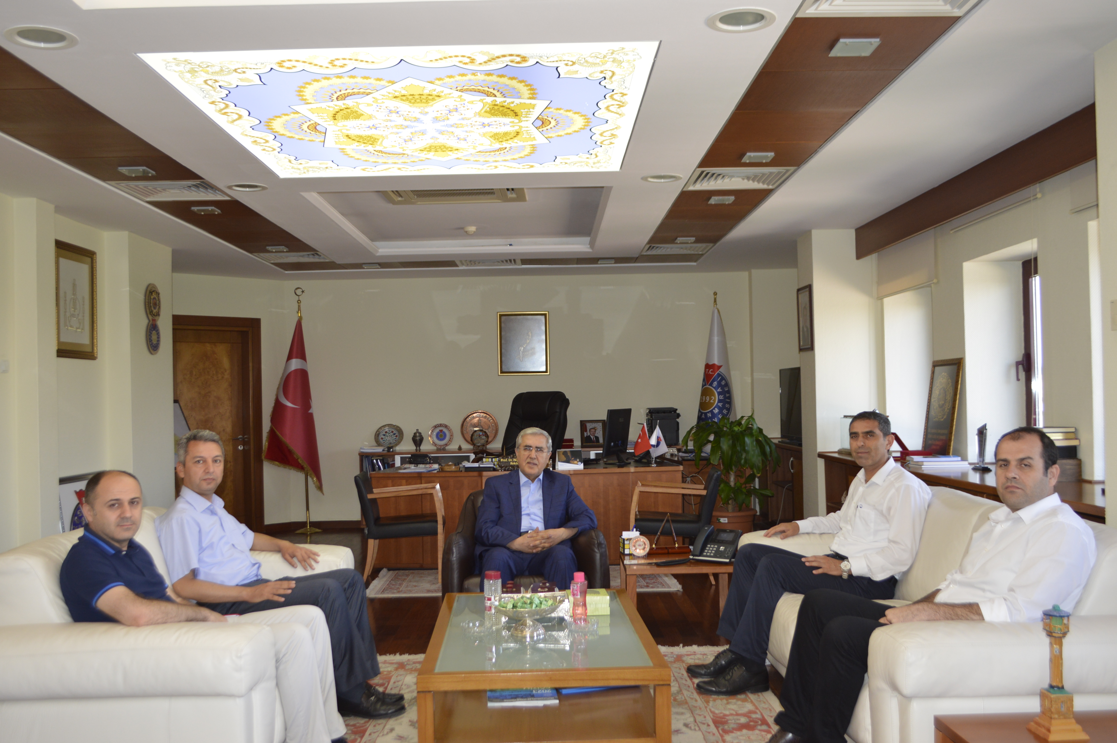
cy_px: 372
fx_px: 1023
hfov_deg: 57.3
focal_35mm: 33
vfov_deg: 39.9
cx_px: 558
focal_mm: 22
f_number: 4
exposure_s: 1/80
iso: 400
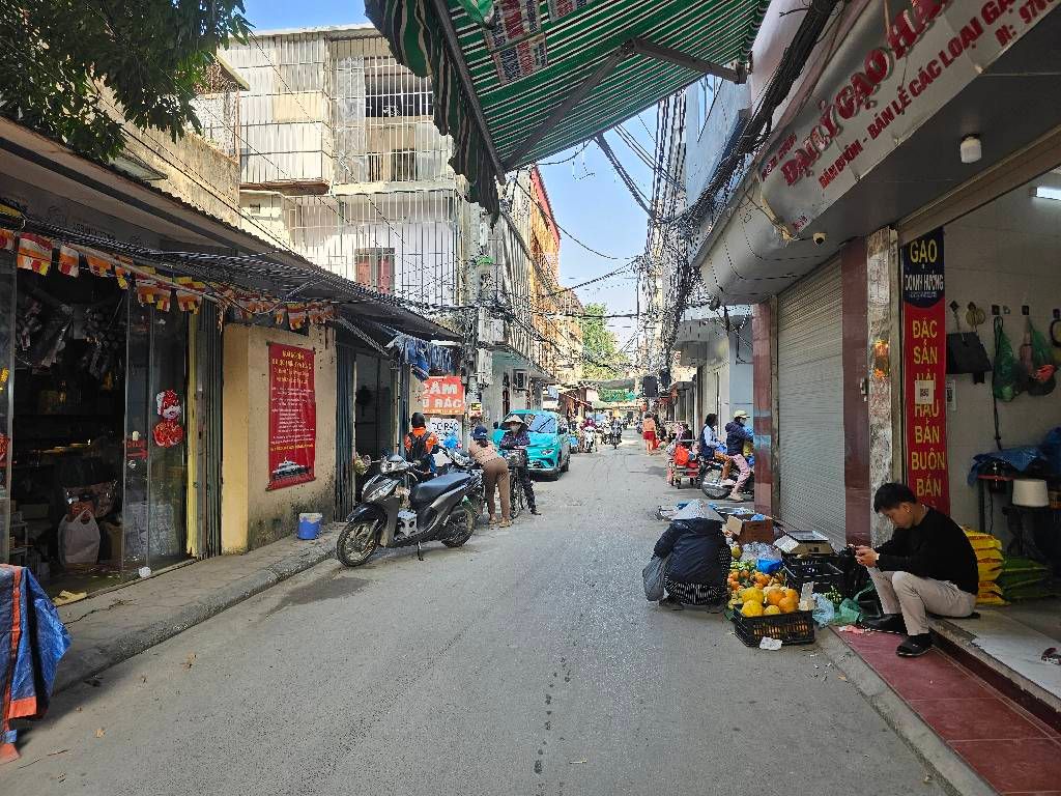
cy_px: 398
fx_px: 705
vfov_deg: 58.9
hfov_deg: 73.9
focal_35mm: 23
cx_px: 530
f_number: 1.7
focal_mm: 6.3
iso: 25
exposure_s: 1/182
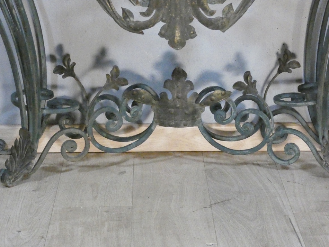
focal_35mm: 135
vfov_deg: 11.0
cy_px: 124
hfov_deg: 14.6
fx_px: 1283
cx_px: 164
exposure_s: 1/125
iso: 3200
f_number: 5.3
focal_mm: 24.2
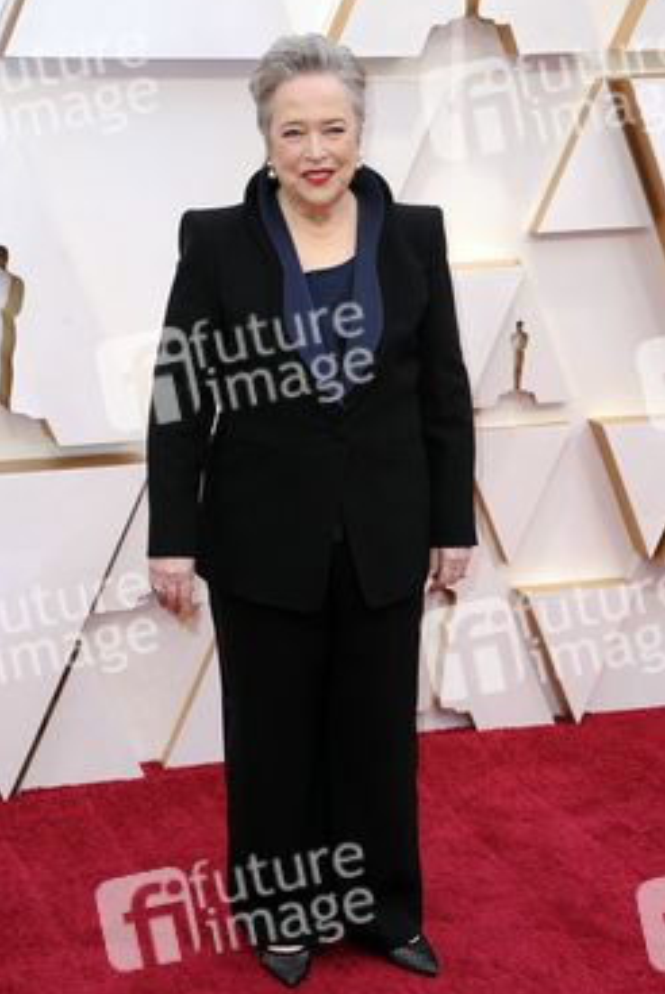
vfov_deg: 26.6
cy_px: 502
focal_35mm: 76
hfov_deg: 18.0
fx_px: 2102
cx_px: 315
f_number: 6.3
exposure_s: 1/200
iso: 800
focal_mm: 70
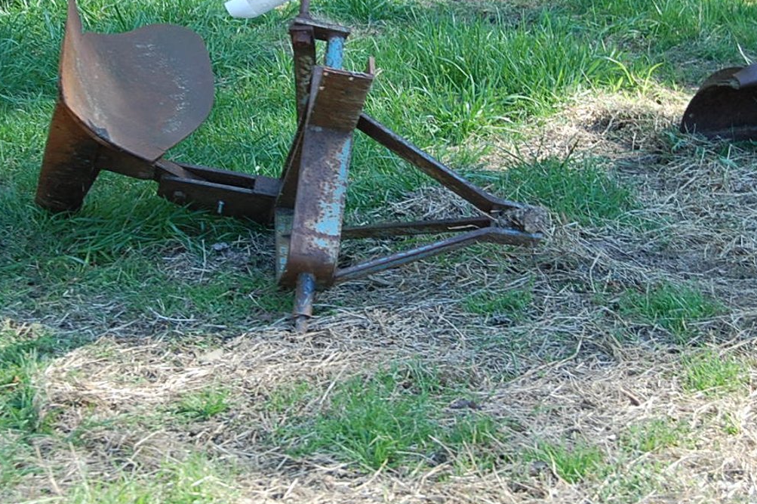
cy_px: 177
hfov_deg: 21.0
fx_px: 2038
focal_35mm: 97
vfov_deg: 14.1
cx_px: 322
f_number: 5.6
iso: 320
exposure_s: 1/125
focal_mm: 38
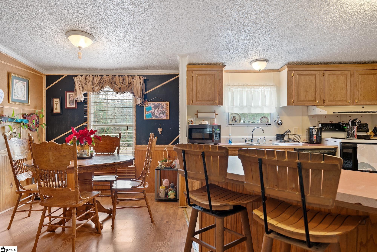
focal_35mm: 24
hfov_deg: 73.7
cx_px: 188
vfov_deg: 53.1
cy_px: 126
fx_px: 251
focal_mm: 24
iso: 400
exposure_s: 2
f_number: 6.3
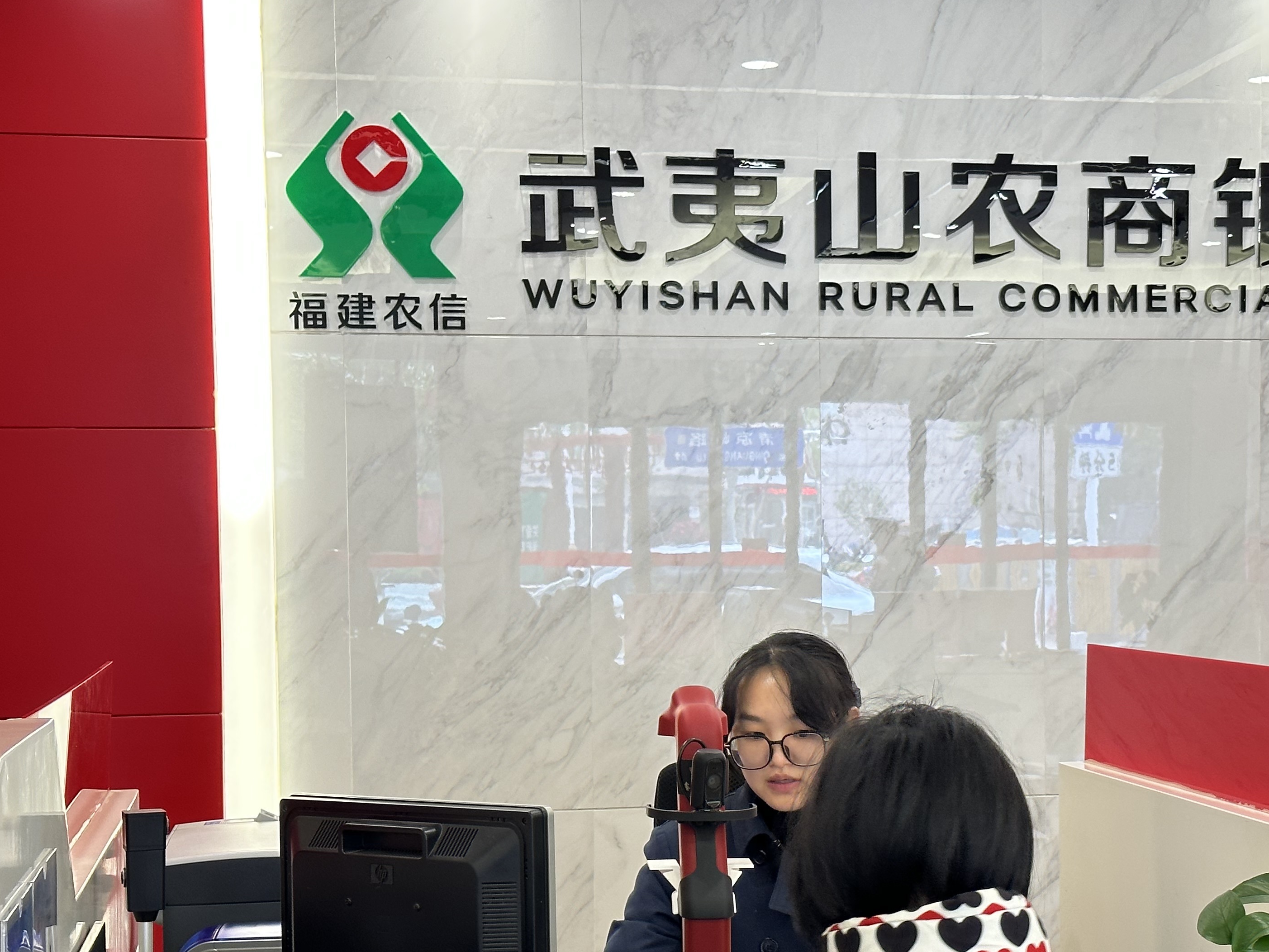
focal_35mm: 69
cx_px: 844
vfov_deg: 21.2
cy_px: 630
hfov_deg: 28.0
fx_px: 2530
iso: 50
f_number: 1.78
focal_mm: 6.86
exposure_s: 1/50
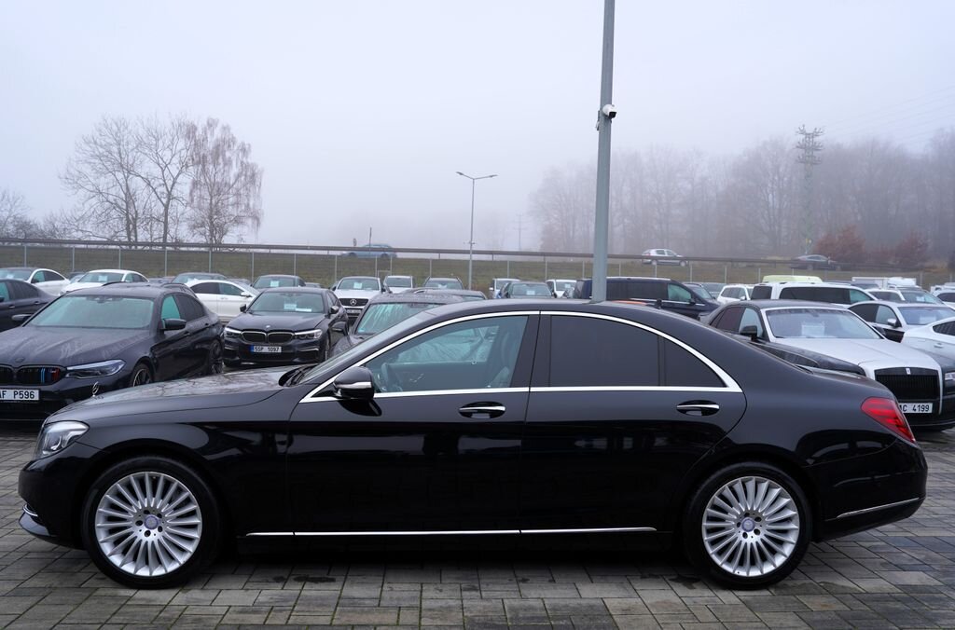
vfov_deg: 47.6
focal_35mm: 27
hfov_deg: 67.5
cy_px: 315
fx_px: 714
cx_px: 478
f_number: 5
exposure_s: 1/100
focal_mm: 27
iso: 100
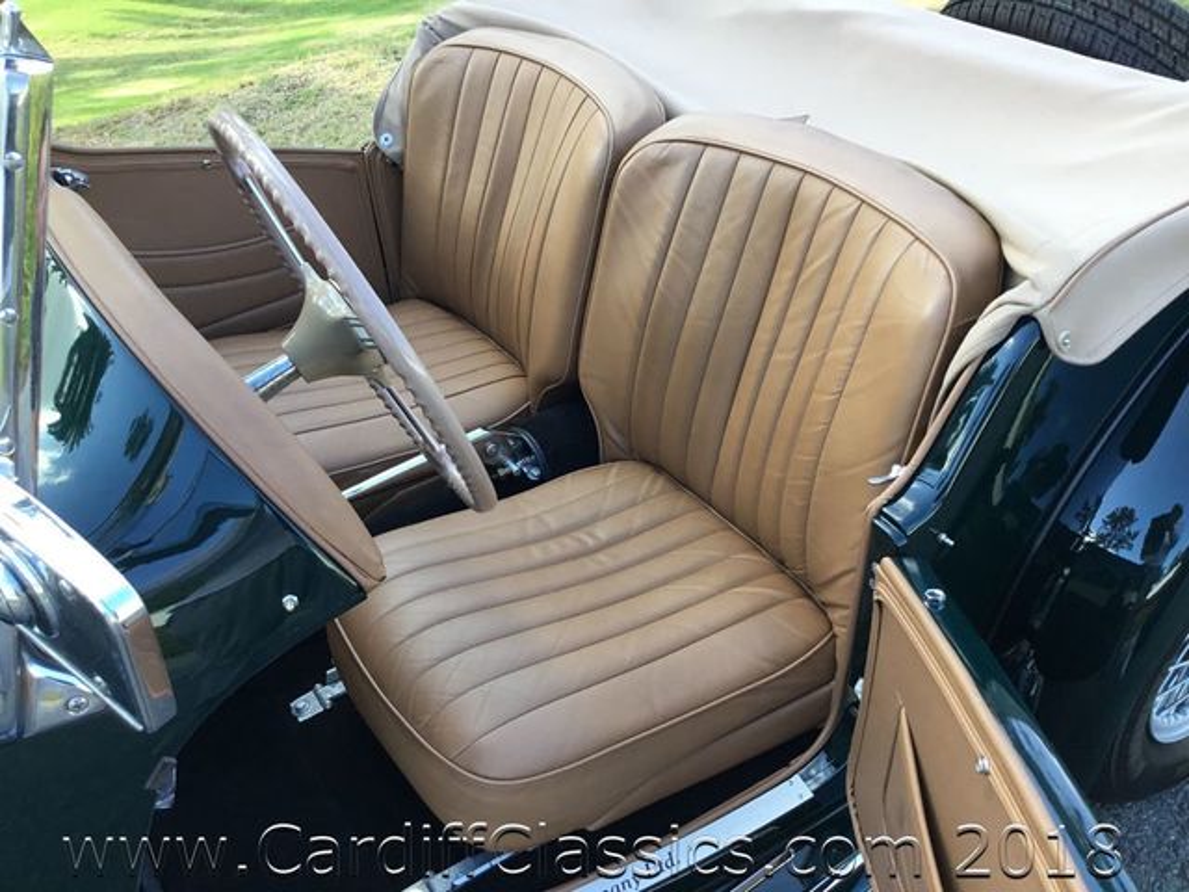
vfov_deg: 45.4
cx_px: 594
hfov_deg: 58.4
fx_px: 1065
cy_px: 446
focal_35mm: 31
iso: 32
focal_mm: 3.3
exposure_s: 1/120
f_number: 2.4
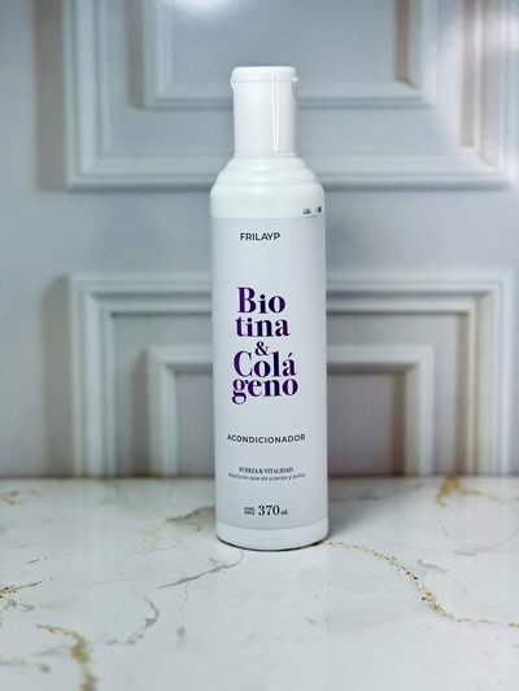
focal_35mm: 77
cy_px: 346
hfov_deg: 19.1
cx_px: 260
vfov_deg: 25.3
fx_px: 1539
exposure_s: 1/100
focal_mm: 9
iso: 125
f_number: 2.8
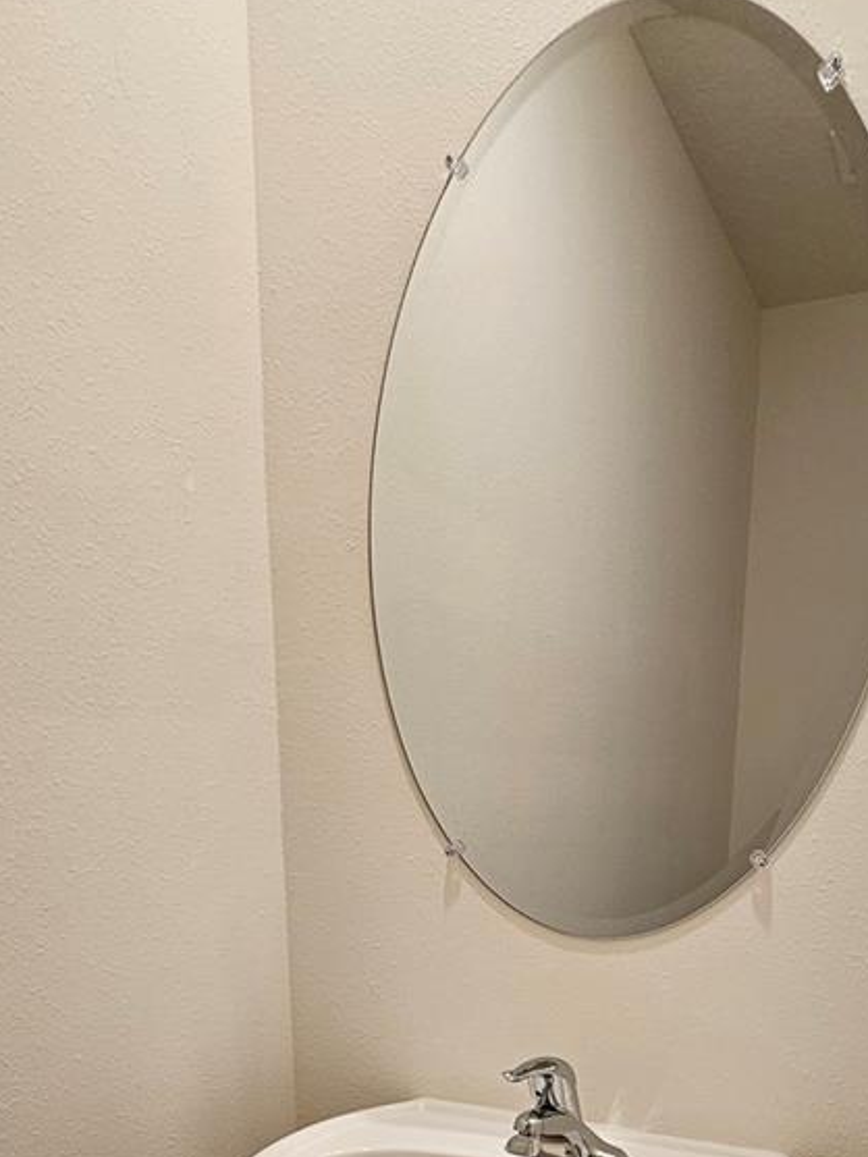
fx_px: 936
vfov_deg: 54.7
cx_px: 517
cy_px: 1053
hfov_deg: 49.5
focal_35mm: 28
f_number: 2.2
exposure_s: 1/60
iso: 125
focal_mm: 2.2
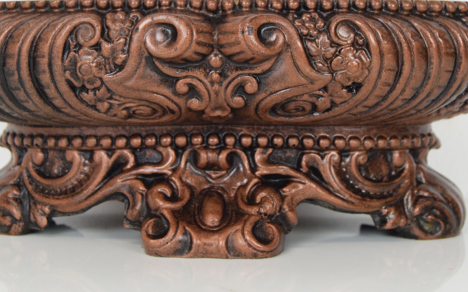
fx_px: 969
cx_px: 217
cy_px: 103
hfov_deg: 27.1
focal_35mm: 76
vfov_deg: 17.1
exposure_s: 1/200
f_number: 7.1
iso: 1600
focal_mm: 34
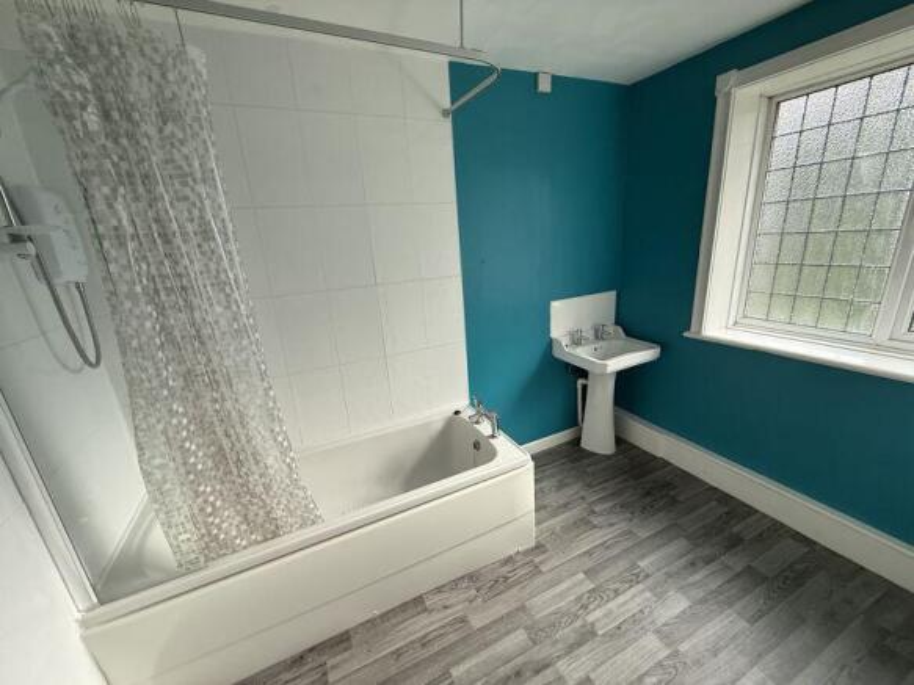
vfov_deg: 85.7
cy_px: 342
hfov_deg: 102.1
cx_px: 457
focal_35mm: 14
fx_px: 370
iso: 320
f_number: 2.2
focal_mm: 2.22
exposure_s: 1/99
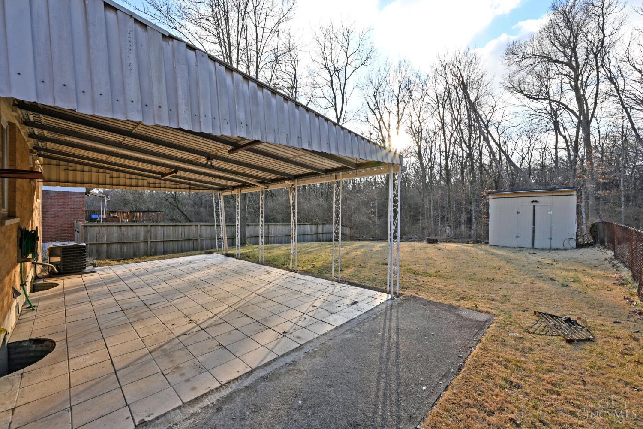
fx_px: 250
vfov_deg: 81.2
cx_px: 322
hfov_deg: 104.3
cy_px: 214
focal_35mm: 14
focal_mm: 14
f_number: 10
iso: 220
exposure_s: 1/125
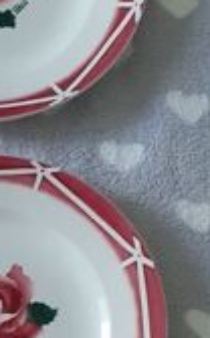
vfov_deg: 18.2
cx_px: -254
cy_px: 374
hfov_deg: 10.6
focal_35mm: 110
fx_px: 1010
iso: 200
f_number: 1.9
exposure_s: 1/50
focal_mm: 3.6
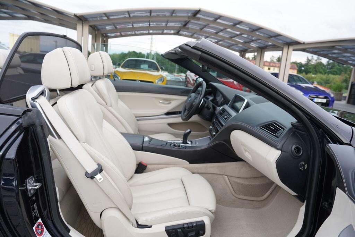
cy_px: 118
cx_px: 178
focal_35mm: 24
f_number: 5.6
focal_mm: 24
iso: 100
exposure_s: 1/125
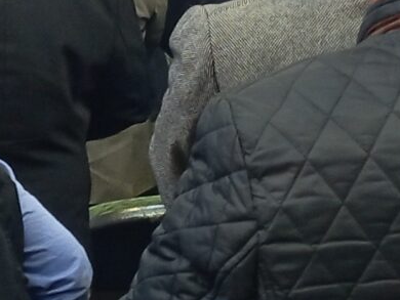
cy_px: -14
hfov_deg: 10.5
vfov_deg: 8.0
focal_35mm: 184
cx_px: -115
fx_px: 2127
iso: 763
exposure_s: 1/25
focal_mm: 4.22
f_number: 1.8
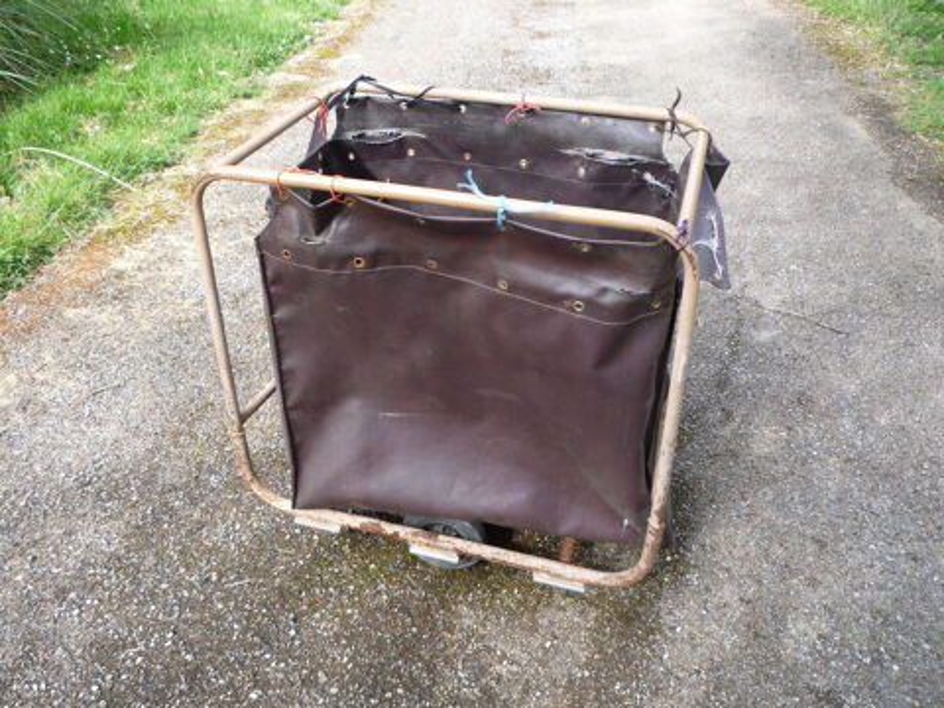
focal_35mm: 30
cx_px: 472
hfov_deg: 60.0
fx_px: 818
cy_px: 354
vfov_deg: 46.8
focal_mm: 5.2
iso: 100
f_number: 3.5
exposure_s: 1/100
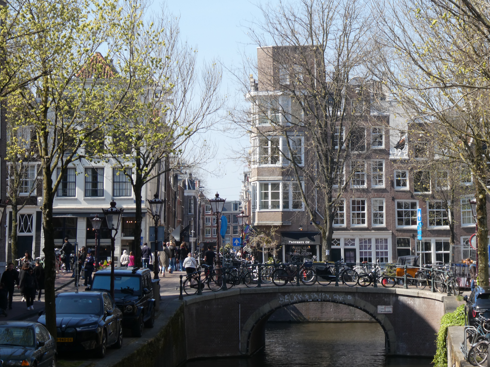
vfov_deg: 12.6
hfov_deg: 16.7
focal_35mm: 118
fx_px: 1670
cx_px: 249
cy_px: 183
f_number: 5.1
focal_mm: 20.6
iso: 80
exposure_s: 1/250
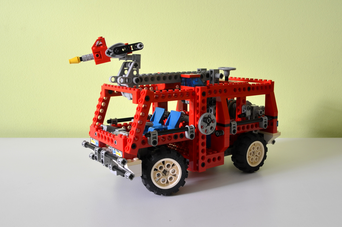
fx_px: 313
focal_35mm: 33
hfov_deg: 57.3
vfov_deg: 39.9
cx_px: 171
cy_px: 114
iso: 125
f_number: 10
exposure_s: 1.3
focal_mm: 22
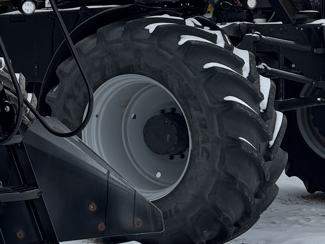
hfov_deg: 18.2
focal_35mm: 99
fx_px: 930
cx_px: -120
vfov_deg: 14.8
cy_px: 27
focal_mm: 6.76
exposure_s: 1/2833
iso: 80
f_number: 1.78
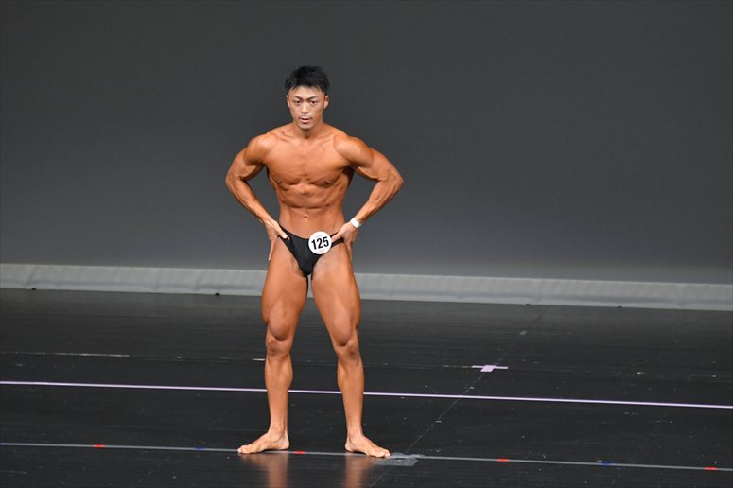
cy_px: 244
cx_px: 366
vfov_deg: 4.0
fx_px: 7021
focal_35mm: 345
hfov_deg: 6.0
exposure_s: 1/400
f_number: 5.6
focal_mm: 230
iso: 4000
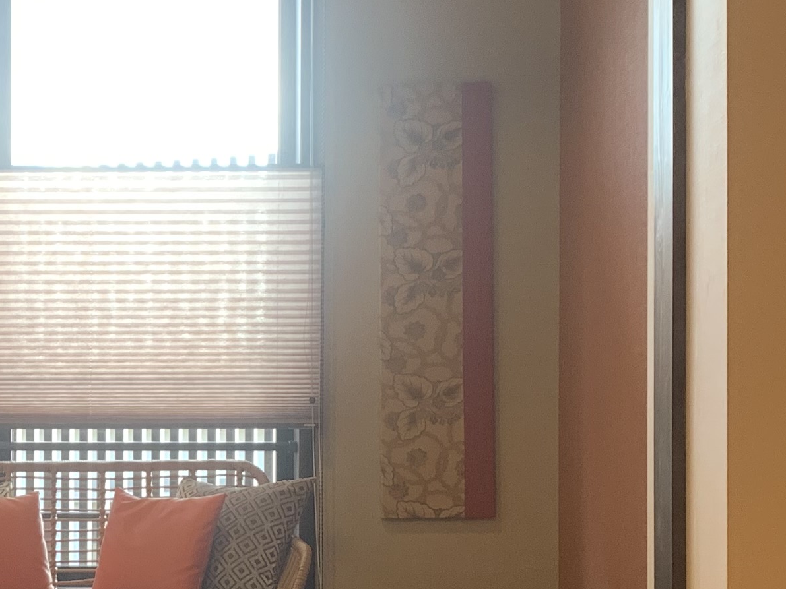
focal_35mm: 88
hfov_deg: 21.4
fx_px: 1998
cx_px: -8
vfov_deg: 16.6
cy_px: 518
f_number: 1.8
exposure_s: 1/85
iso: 100
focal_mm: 4.25
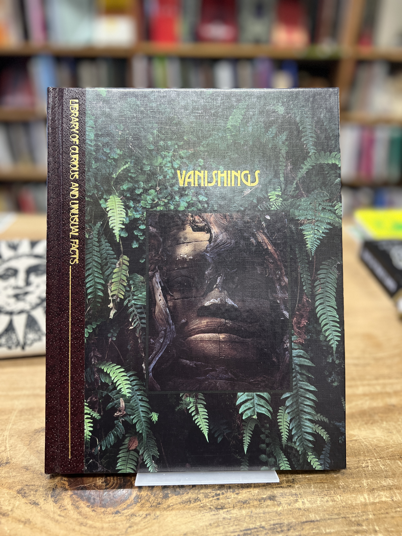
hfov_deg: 53.1
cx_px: 201
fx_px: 403
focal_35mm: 26
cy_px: 268
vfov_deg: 67.3
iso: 200
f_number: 1.5
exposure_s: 1/60
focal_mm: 5.7
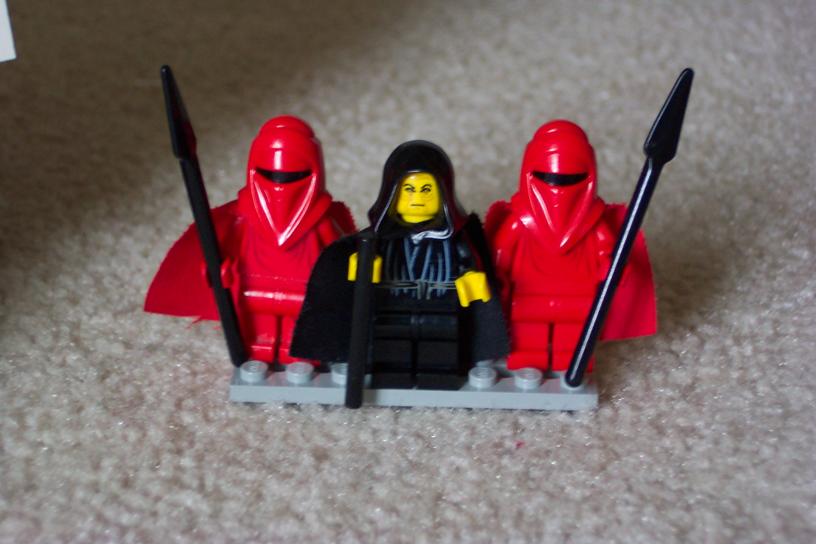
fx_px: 2017
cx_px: 408
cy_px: 272
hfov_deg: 22.9
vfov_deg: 15.4
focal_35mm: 89
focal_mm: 18.7
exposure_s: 1/10
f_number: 4
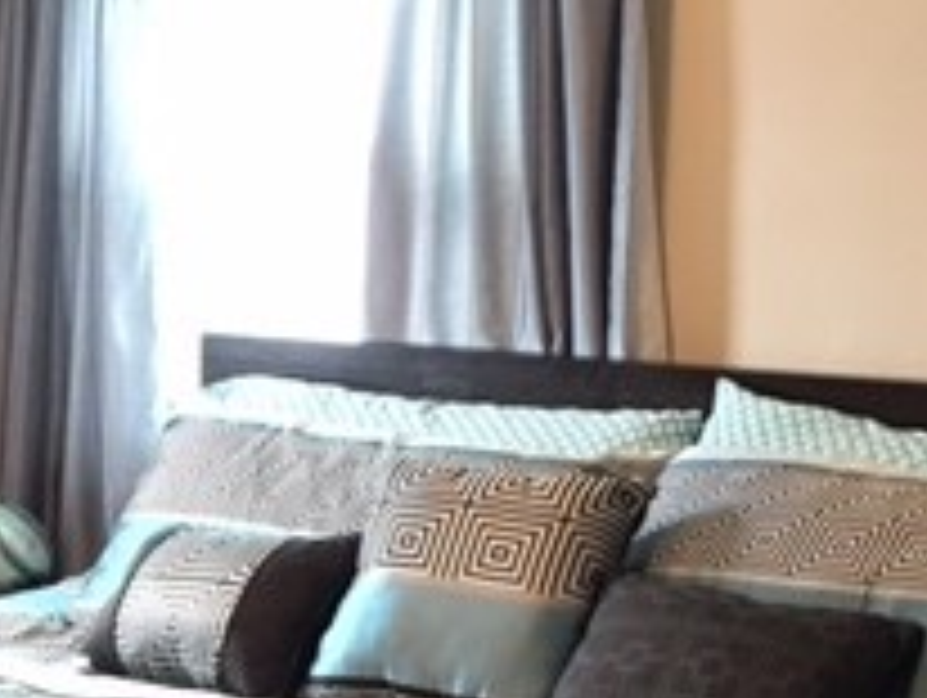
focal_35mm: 90
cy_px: 748
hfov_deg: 21.0
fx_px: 2413
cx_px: -4
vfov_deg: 16.0
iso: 125
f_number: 2.2
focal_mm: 4.15
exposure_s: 1/30
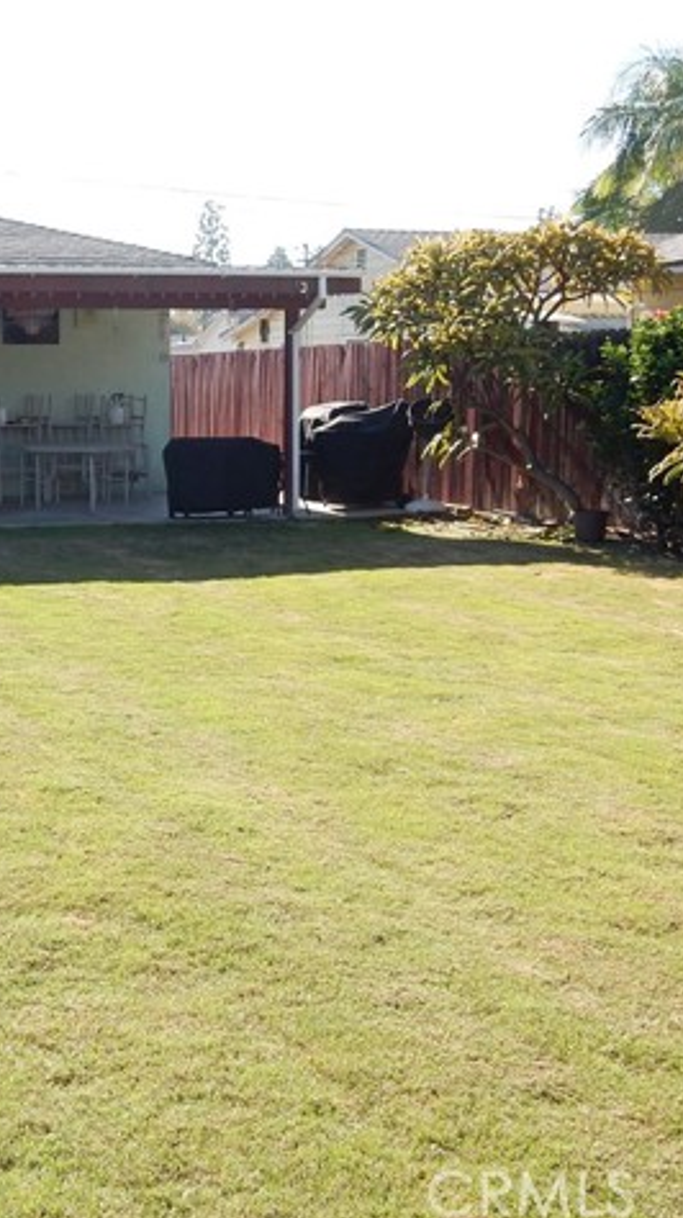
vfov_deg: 39.2
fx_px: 1709
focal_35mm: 53
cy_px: 614
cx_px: 41
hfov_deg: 22.0
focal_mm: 6.4
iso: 125
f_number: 4
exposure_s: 1/320
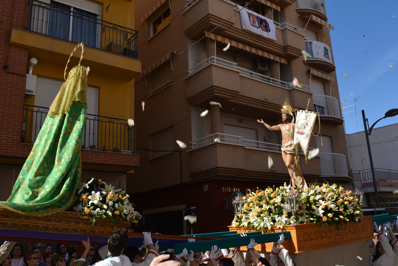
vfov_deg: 38.4
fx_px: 381
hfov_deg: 55.1
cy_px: 133
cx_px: 199
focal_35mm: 34
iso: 100
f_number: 10
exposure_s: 1/200
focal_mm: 23
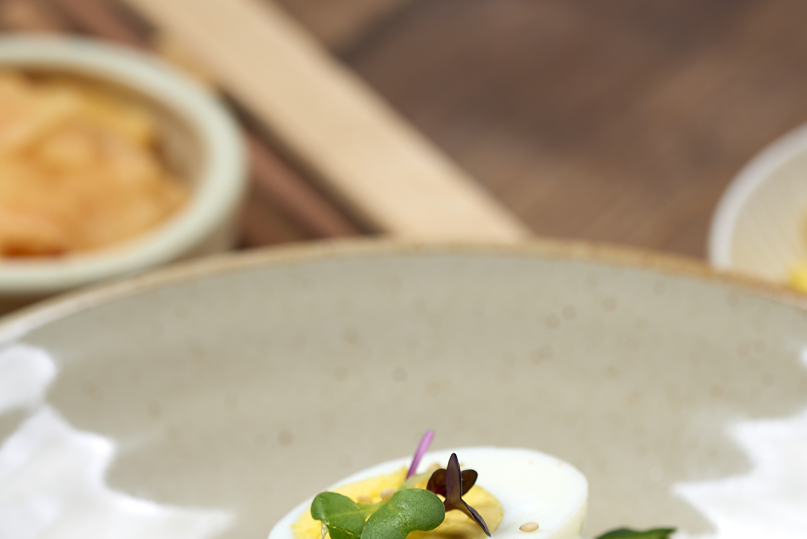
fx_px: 4753
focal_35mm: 212
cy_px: 594
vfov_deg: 6.5
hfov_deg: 9.7
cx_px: 285
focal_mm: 90
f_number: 5
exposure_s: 1/160
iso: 125
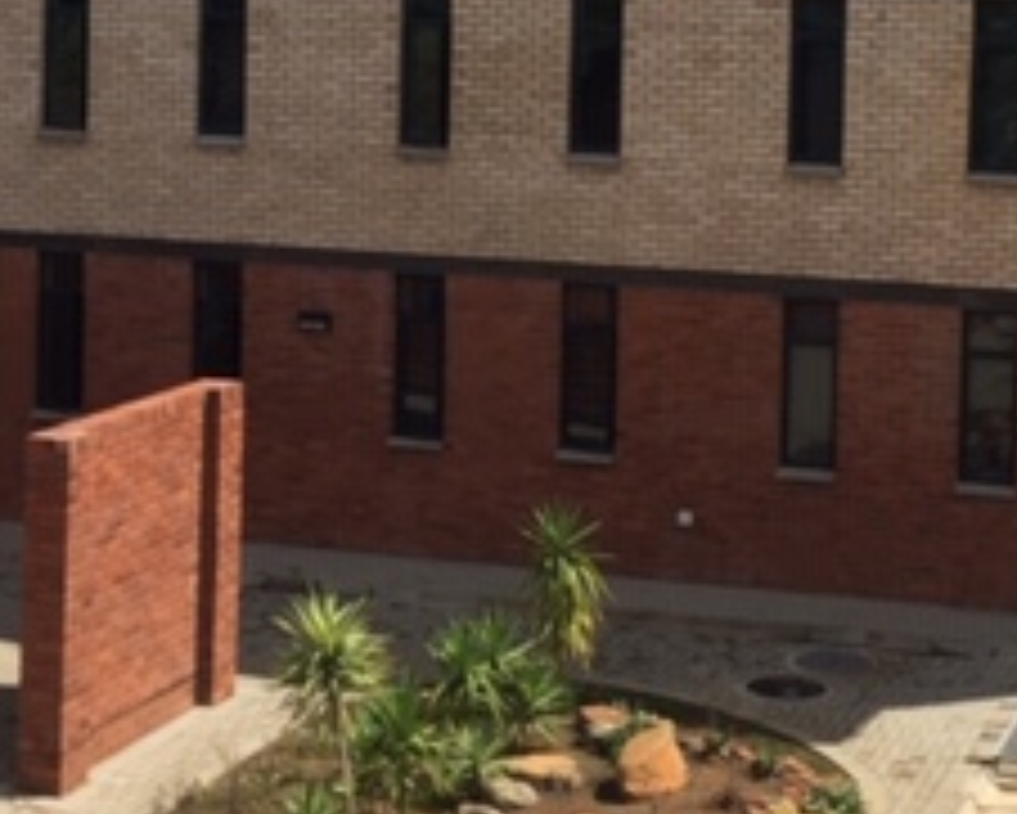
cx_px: 904
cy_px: 36
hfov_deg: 23.3
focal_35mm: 80
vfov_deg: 18.8
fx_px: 2409
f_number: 2.2
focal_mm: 4.15
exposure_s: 1/2825
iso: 32
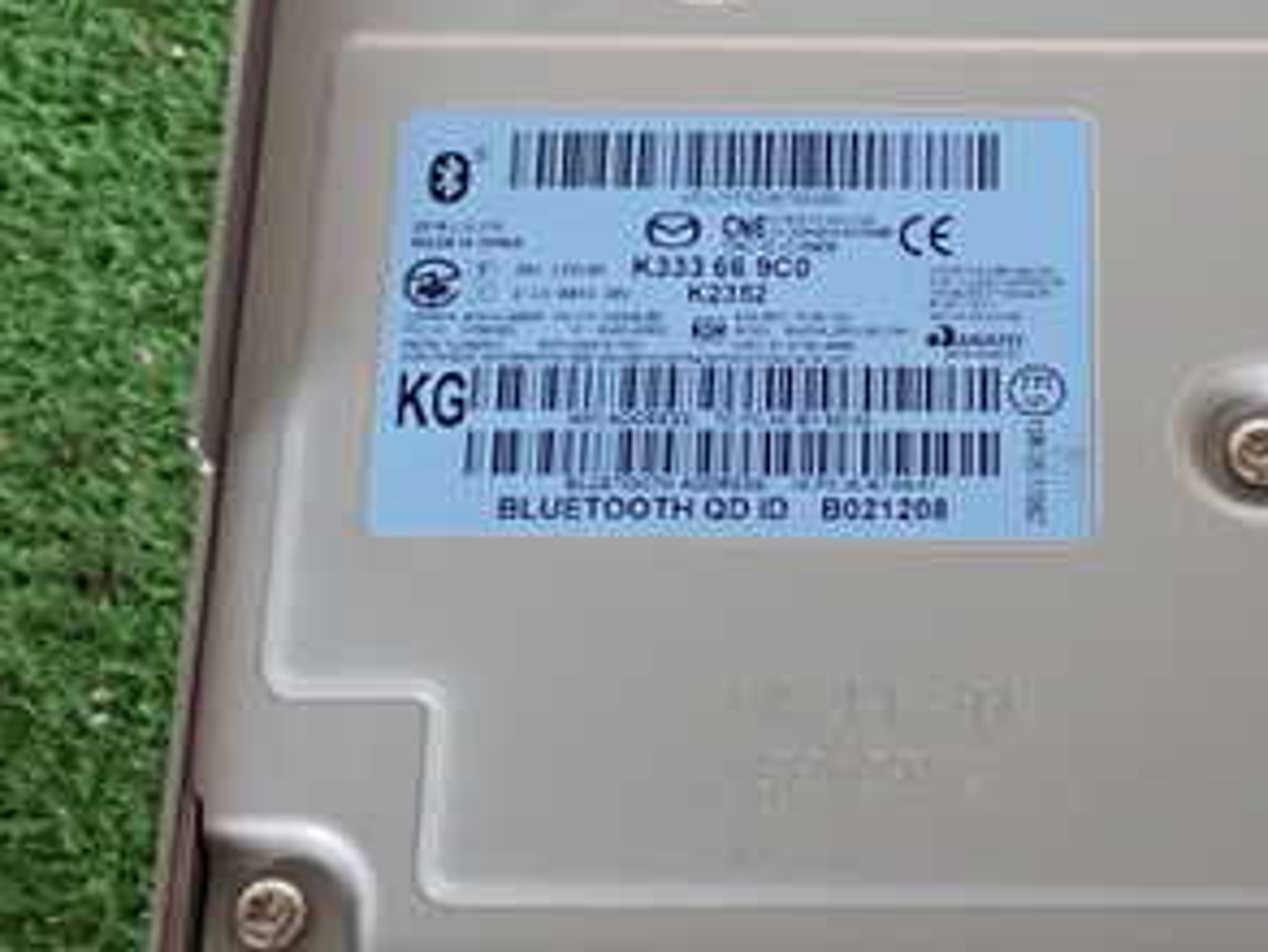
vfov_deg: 17.6
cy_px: 506
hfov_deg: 22.9
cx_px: 1017
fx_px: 3078
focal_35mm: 84
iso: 500
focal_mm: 7.31
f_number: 2.8
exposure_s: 1/40
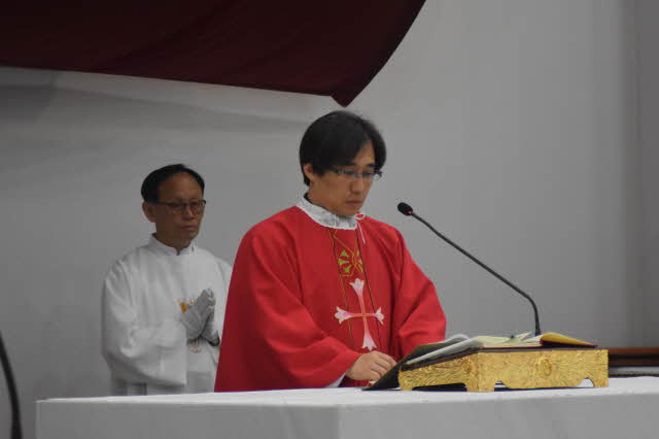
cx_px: 330
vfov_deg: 9.3
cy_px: 220
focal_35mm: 147
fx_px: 2689
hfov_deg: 14.0
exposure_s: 1/250
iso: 2800
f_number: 4.5
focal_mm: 98
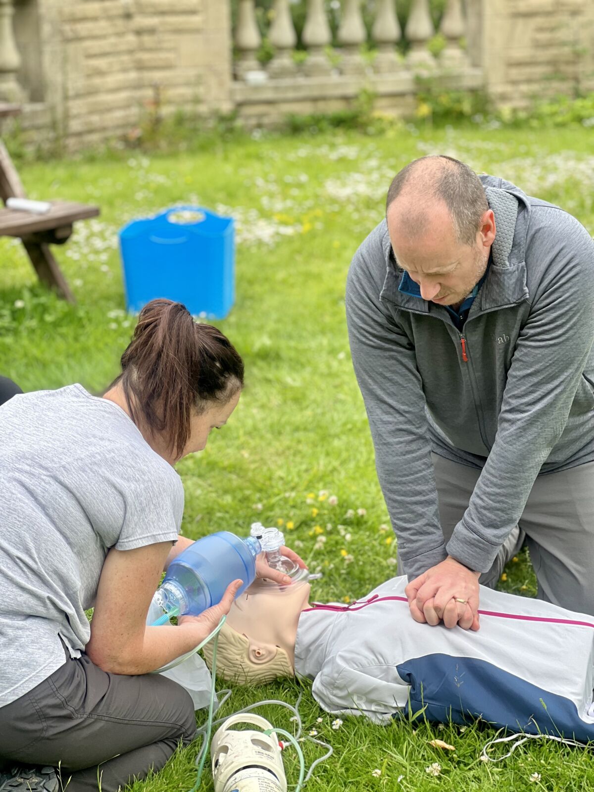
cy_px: 396
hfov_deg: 19.1
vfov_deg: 25.3
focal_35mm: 77
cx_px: 297
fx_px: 1762
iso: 25
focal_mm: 9
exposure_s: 1/121
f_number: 2.8
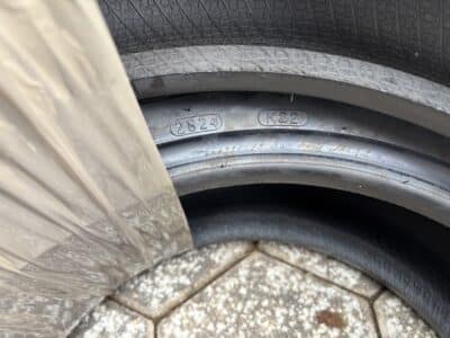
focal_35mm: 26
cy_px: 169
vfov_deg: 53.1
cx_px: 225
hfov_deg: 67.3
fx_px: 338
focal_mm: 5.96
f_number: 1.6
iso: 125
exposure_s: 1/121
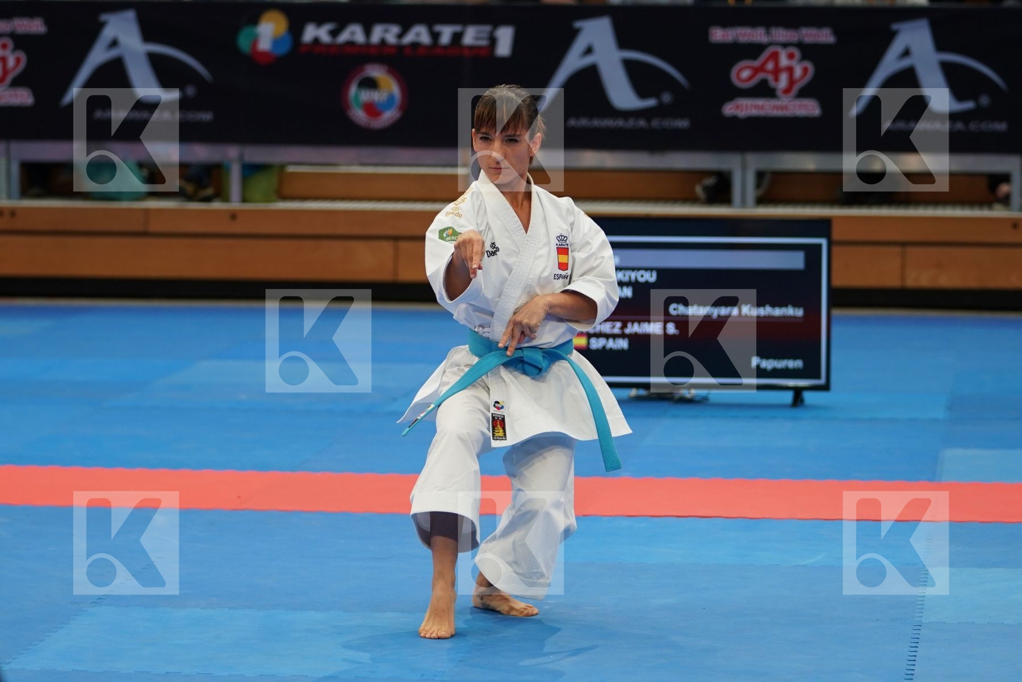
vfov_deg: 9.3
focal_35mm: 148
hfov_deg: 13.9
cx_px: 511
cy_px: 341
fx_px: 4201
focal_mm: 99
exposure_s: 1/500
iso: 640
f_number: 2.8
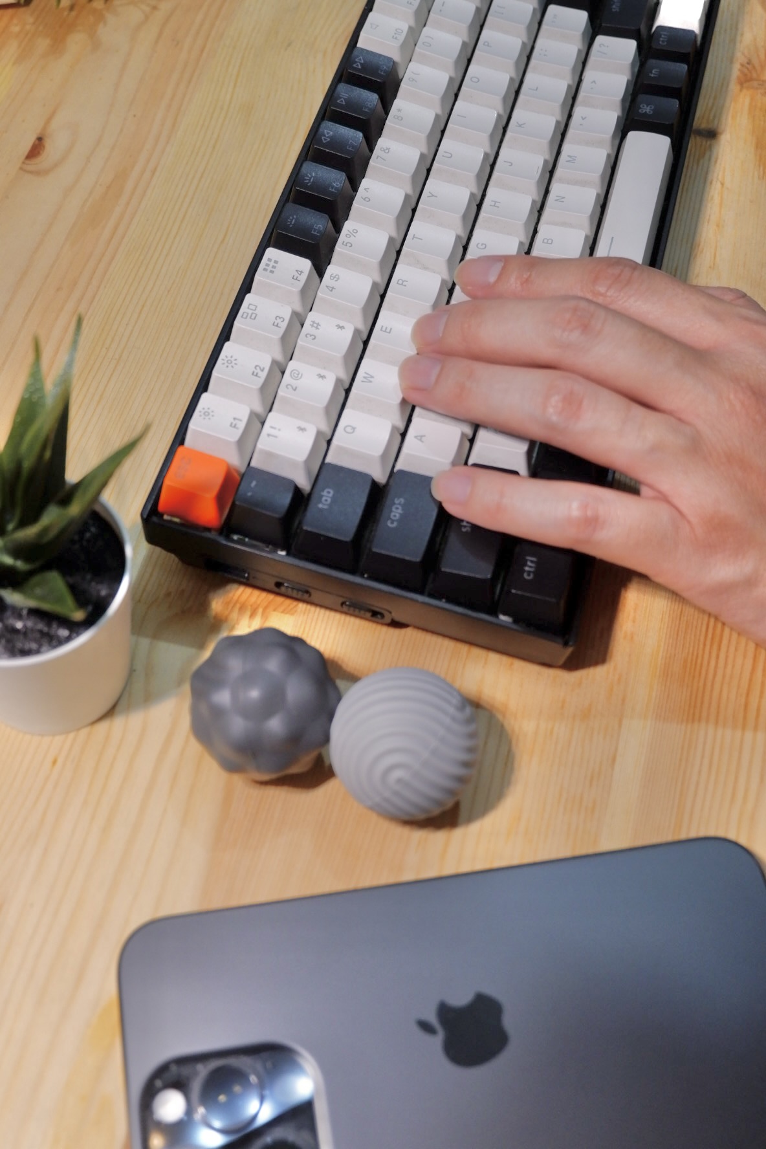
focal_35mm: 42
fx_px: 1340
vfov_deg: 46.4
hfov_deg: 31.9
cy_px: 574
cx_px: 383
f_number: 4.5
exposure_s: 1/60
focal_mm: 28.2
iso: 1000
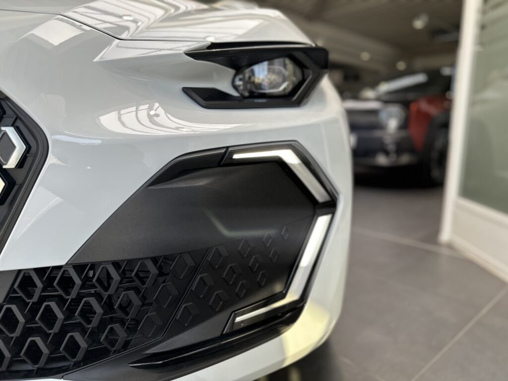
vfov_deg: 56.8
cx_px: 254
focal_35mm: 24
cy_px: 190
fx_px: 352
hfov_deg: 71.6
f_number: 1.78
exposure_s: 1/422
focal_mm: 6.86
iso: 80
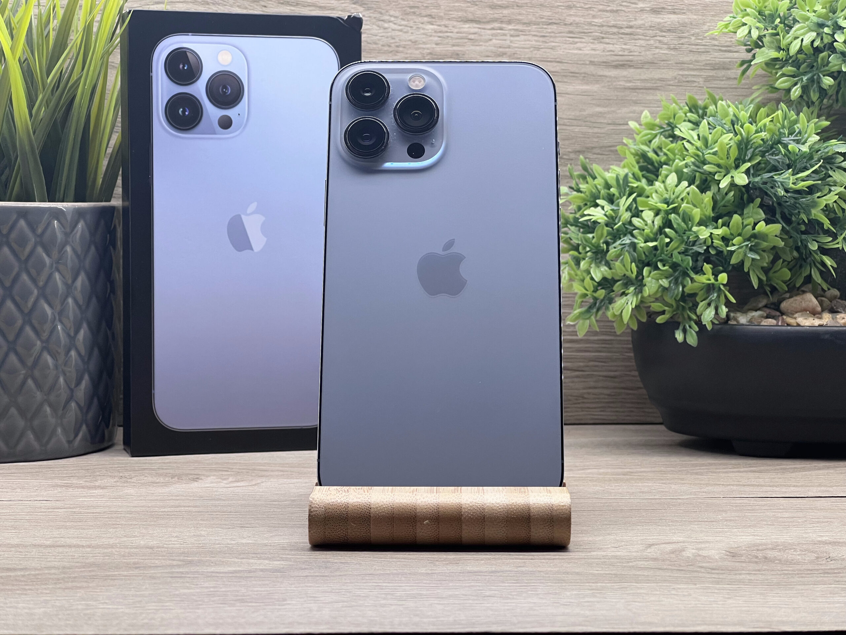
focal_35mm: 77
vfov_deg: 19.1
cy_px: 318
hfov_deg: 25.3
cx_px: 423
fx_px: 1882
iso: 80
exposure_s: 1/100
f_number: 2.8
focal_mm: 9
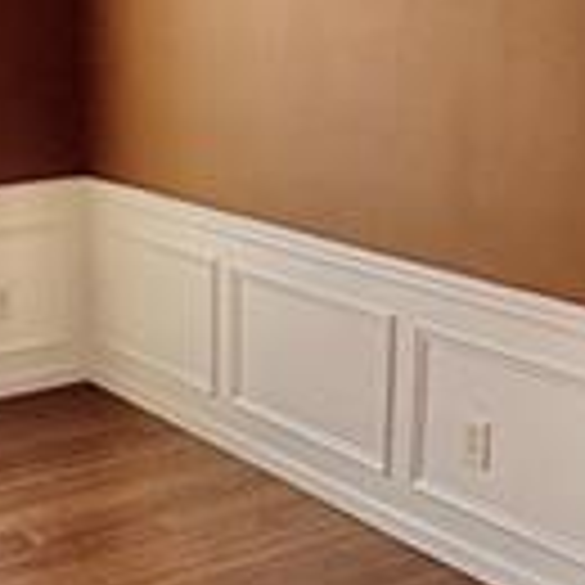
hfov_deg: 23.1
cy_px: 279
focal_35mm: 73
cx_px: 72
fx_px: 1396
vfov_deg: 23.7
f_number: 2.2
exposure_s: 1/236
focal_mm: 2.22
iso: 50
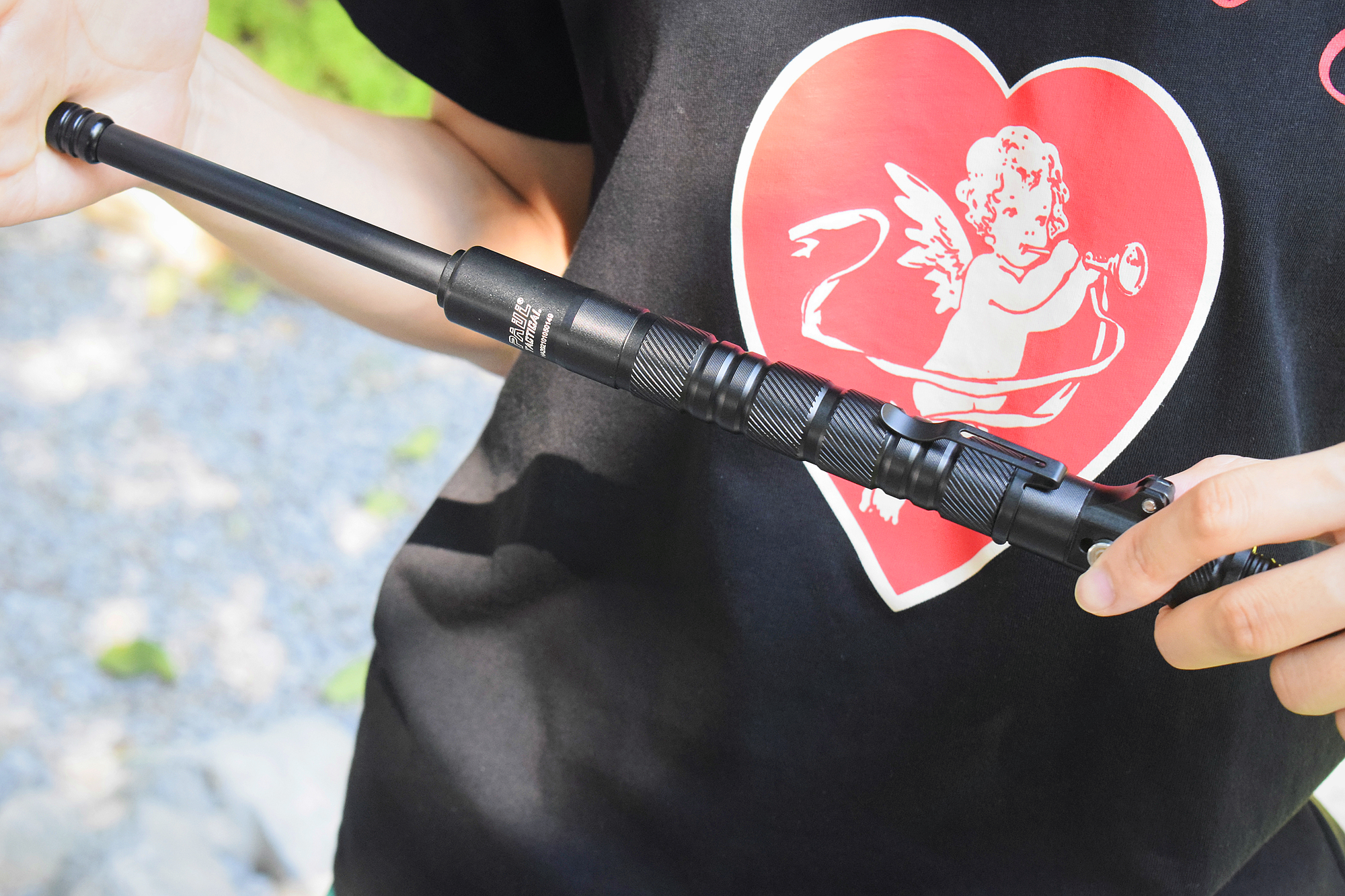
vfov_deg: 16.6
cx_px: 672
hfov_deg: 24.6
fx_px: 3082
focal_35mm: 82
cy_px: 448
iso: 3200
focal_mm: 55
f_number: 8
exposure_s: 1/250
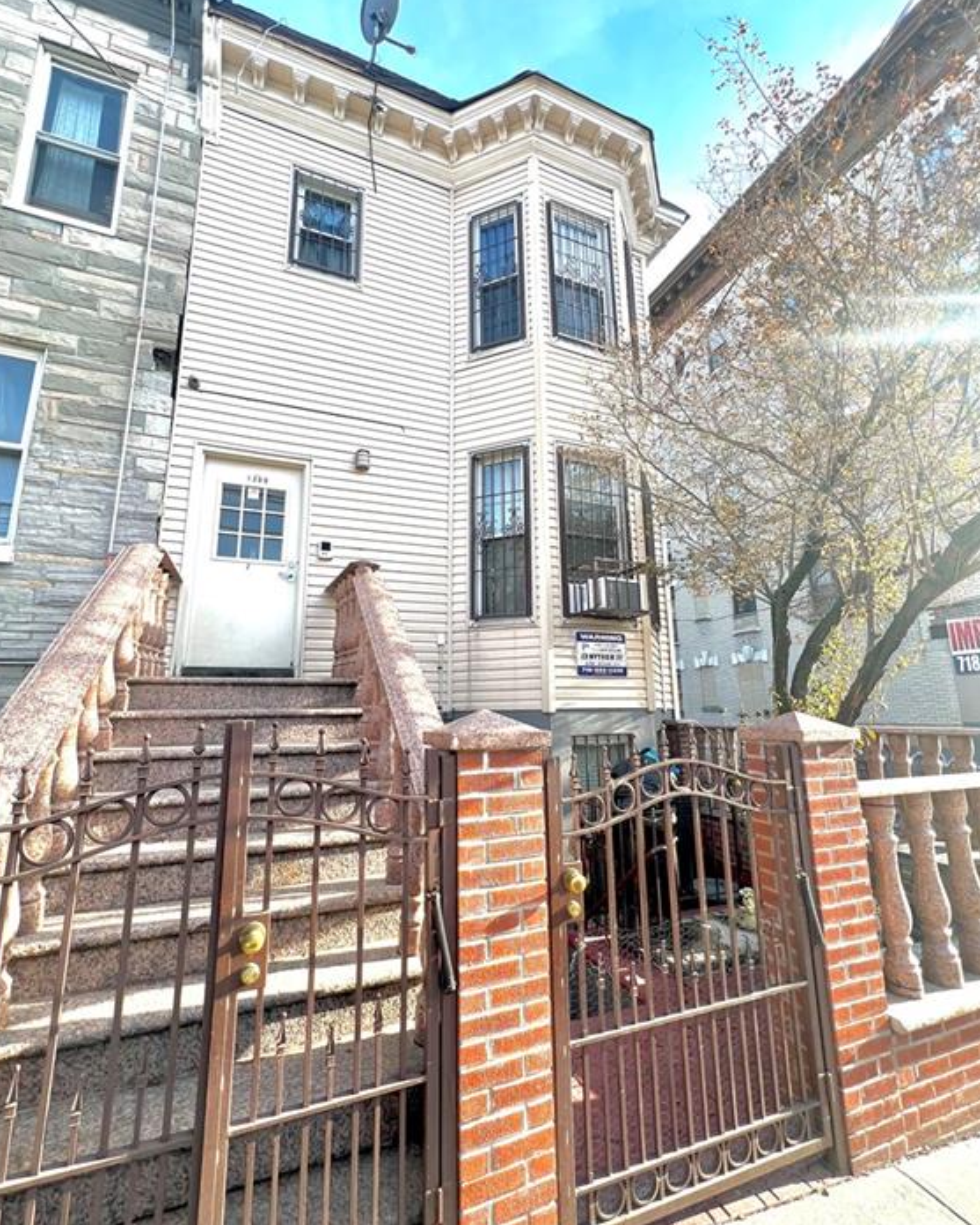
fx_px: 507
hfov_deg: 88.0
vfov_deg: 100.7
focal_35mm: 14
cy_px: 609
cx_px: 486
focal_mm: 1.57
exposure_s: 1/318
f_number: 1.8
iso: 32
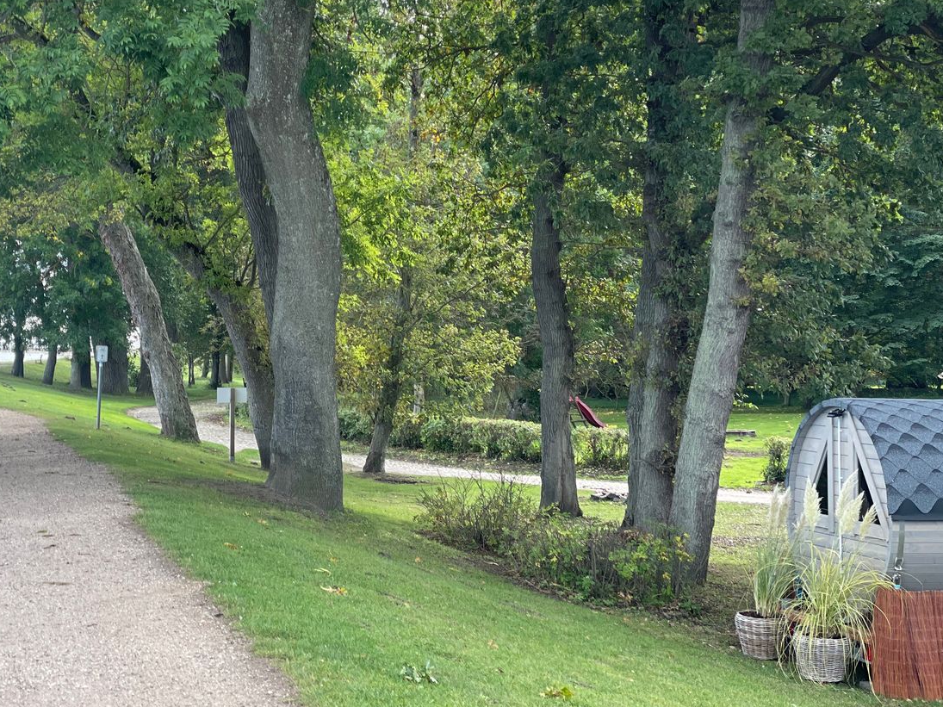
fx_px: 2070
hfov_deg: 25.5
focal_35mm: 76
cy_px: 261
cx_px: 306
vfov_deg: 19.3
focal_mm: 6
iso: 25
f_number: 2
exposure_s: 1/146
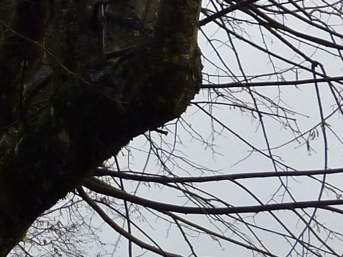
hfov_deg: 15.8
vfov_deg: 12.5
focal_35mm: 116
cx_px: -145
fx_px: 1150
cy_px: -57
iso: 250
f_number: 3.3
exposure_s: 1/60
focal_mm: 4.1
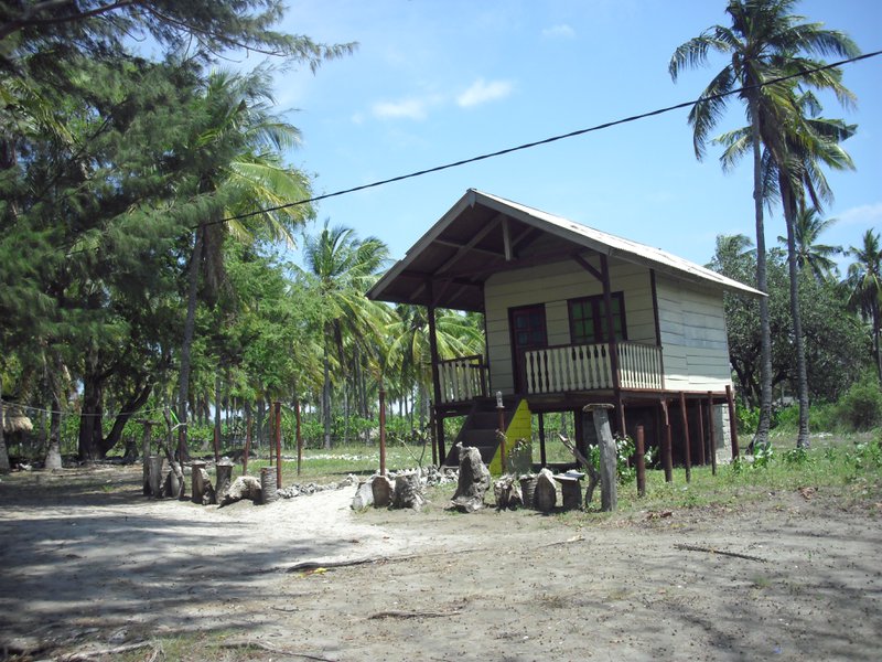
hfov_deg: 49.0
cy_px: 331
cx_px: 441
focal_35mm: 38
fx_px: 968
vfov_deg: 37.7
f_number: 8
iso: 100
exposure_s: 1/160
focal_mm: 6.2
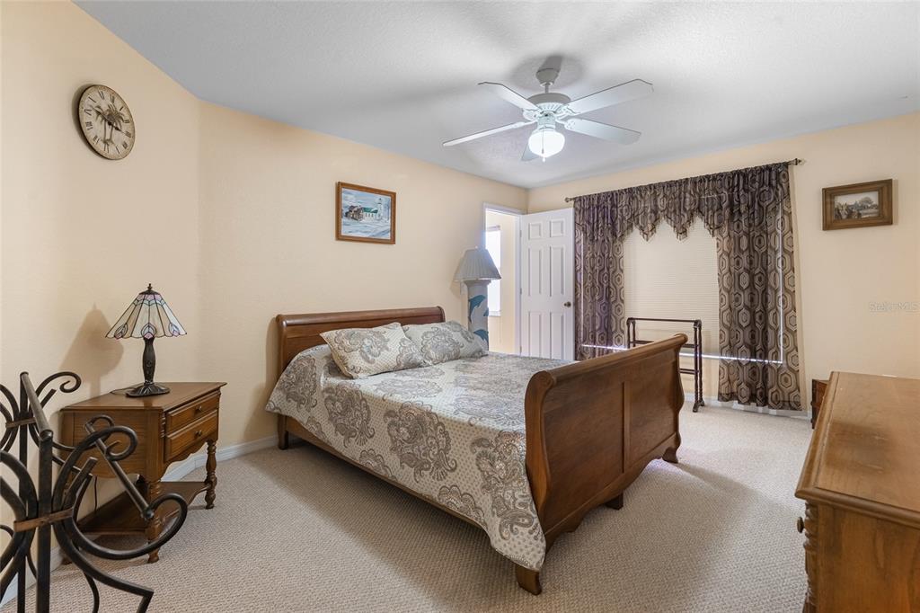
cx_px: 460
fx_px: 409
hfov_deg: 96.8
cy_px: 306
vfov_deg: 73.7
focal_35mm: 16
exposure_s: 1/125
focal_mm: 16
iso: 400
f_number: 8
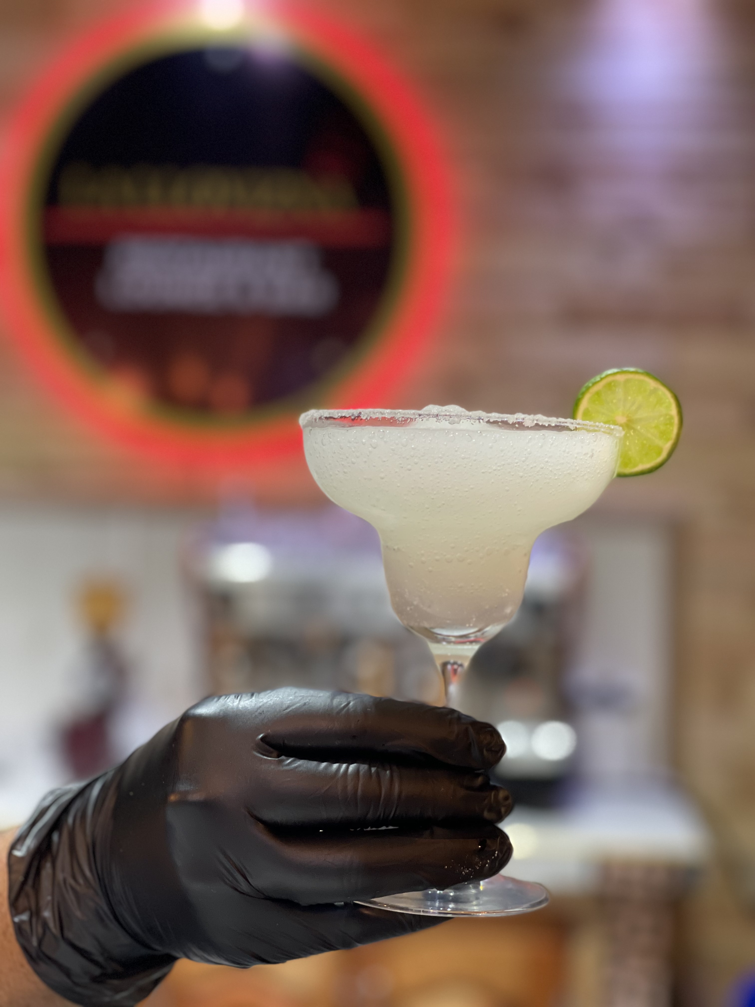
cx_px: 378
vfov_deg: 30.3
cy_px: 504
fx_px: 1861
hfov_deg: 22.9
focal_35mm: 64
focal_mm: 7.5
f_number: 2.2
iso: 125
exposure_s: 1/40
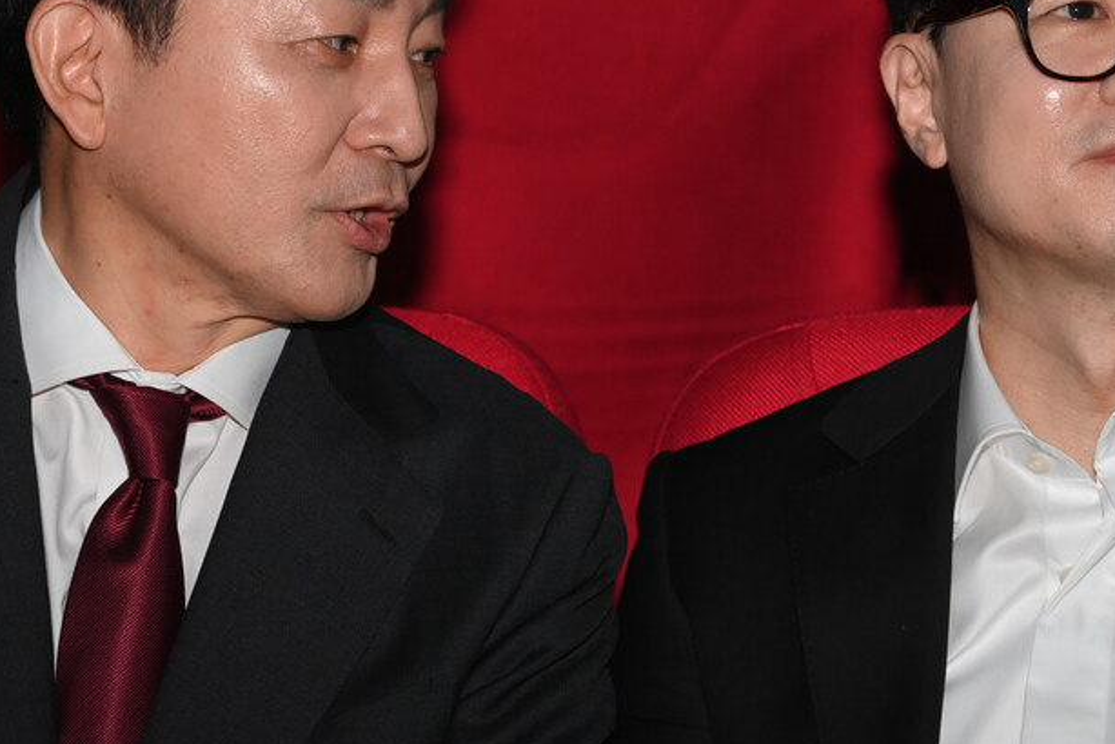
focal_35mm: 175
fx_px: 5422
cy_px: 187
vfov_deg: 7.8
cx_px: 599
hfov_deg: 11.7
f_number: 5.6
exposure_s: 1/250
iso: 2500
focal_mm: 112
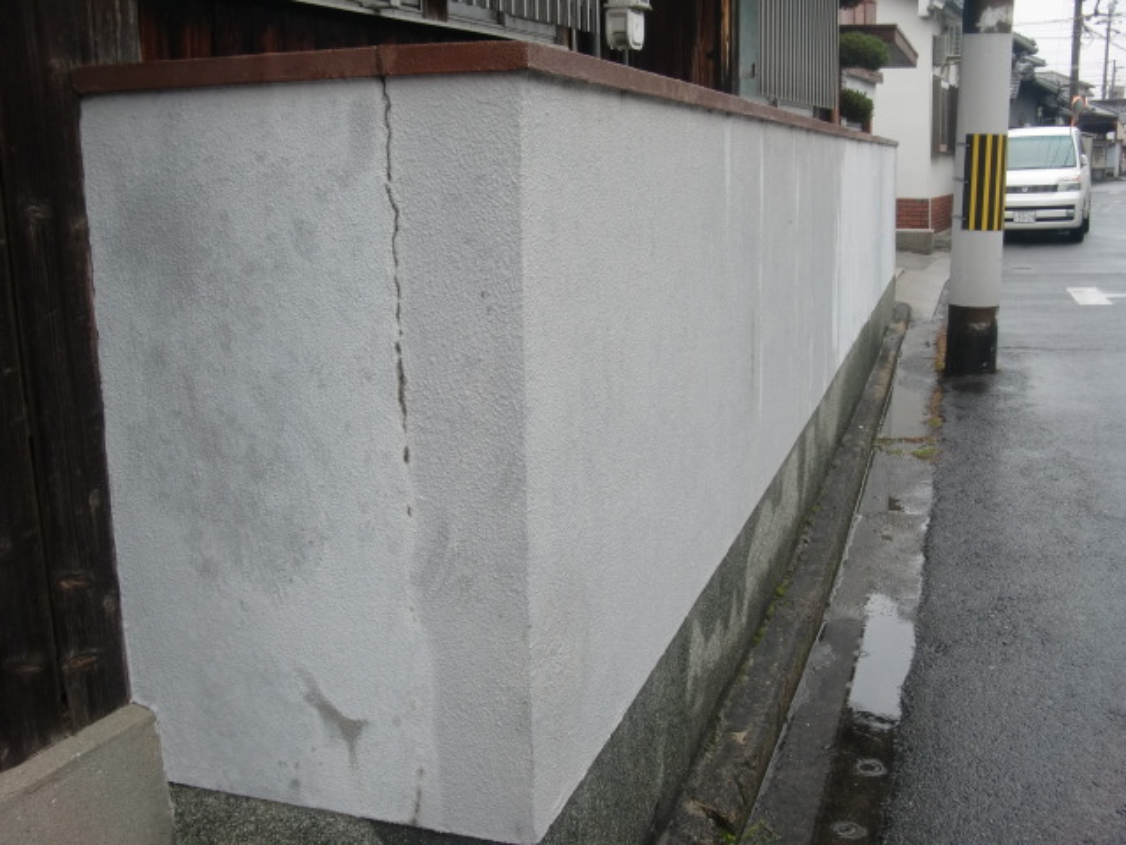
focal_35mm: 38
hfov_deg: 49.0
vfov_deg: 37.7
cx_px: 563
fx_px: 1236
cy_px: 422
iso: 64
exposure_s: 1/60
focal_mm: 6.66
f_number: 3.9
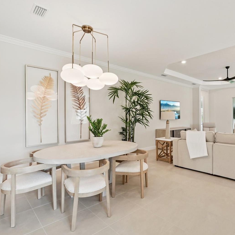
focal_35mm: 21
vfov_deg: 72.1
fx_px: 161
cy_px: 118
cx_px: 146
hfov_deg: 71.0
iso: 400
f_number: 8
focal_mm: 16
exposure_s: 1/40
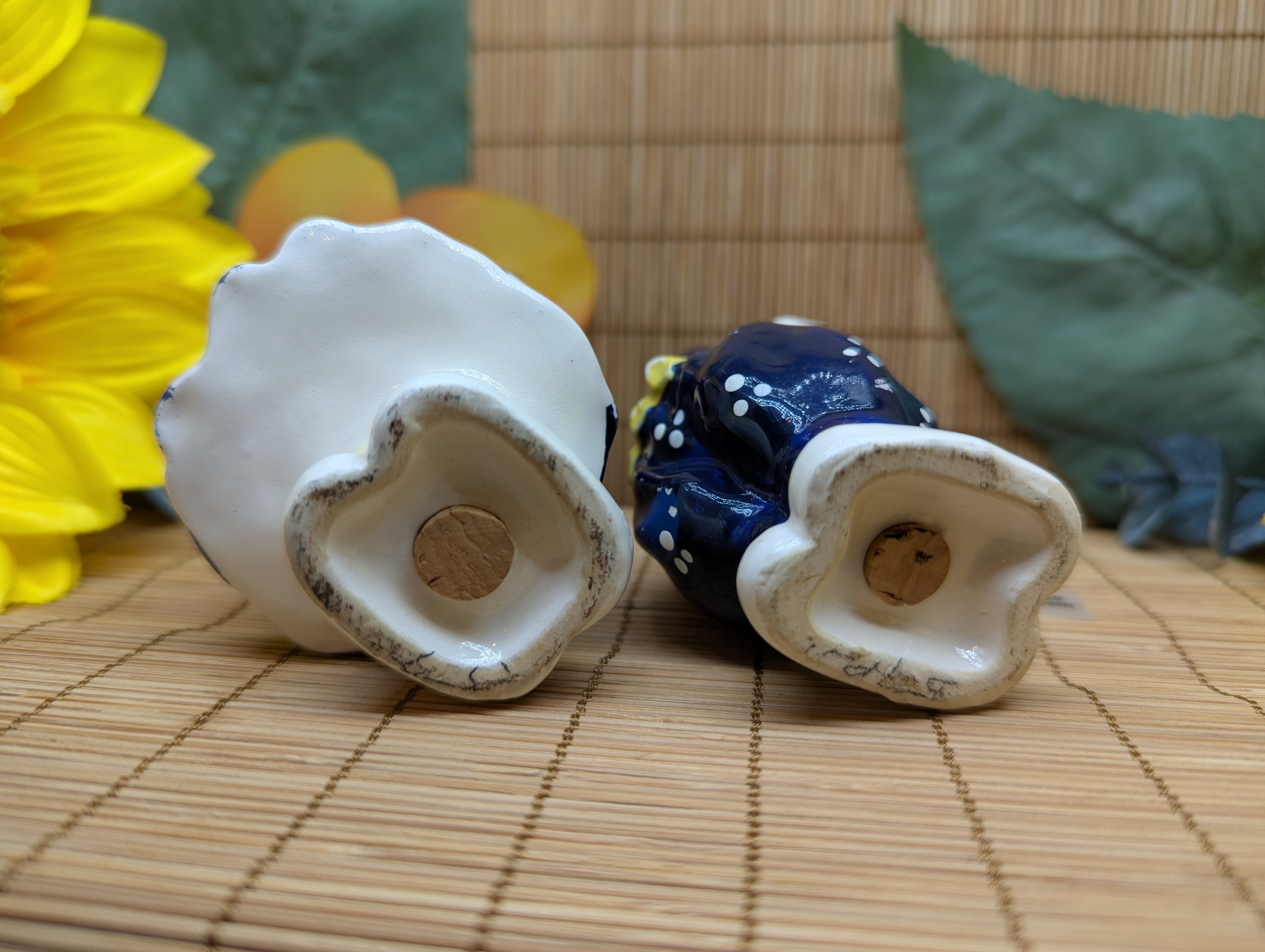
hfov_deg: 71.5
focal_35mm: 24
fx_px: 878
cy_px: 476
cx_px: 632
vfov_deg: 56.9
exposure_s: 1/246
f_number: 1.85
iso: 44
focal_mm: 6.81
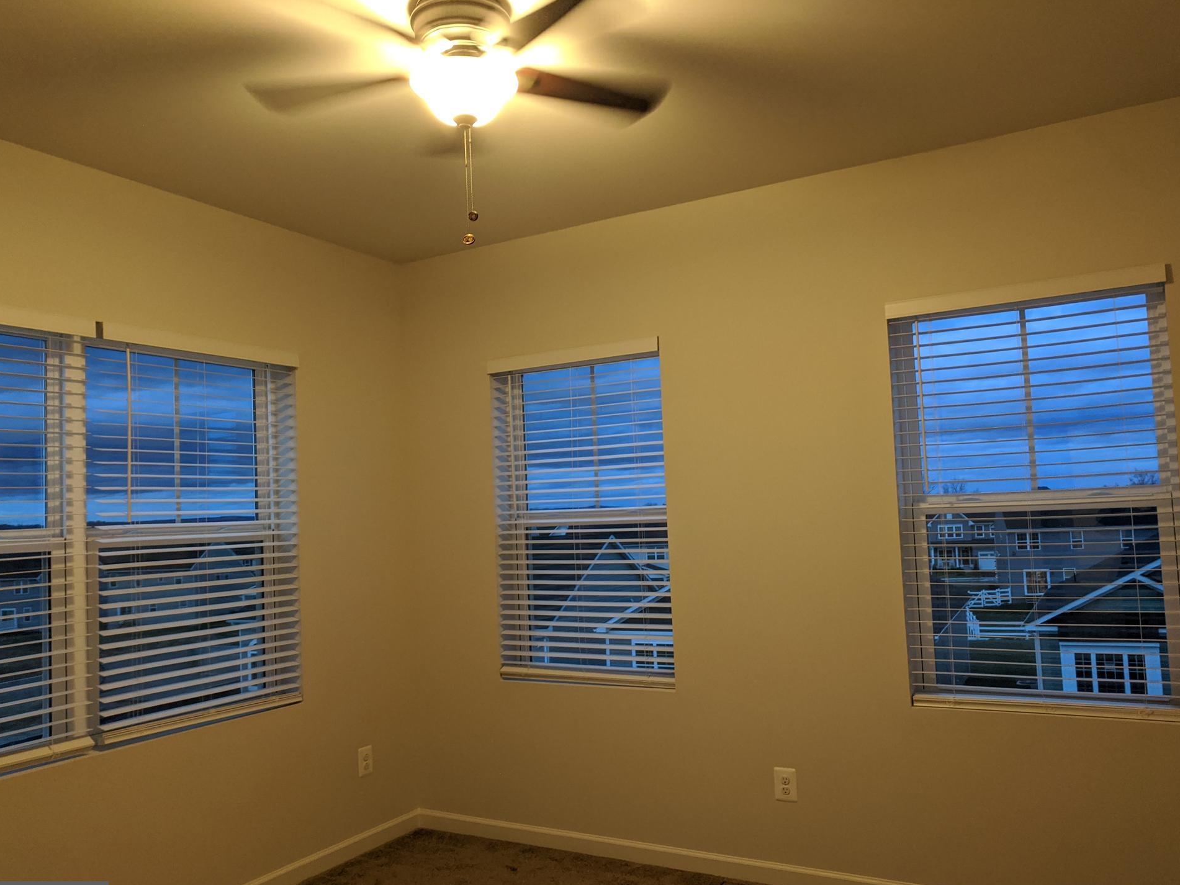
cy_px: 456
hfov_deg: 63.4
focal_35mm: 28
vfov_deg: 49.7
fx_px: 955
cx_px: 589
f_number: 2
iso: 292
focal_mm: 4.67
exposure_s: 1/40
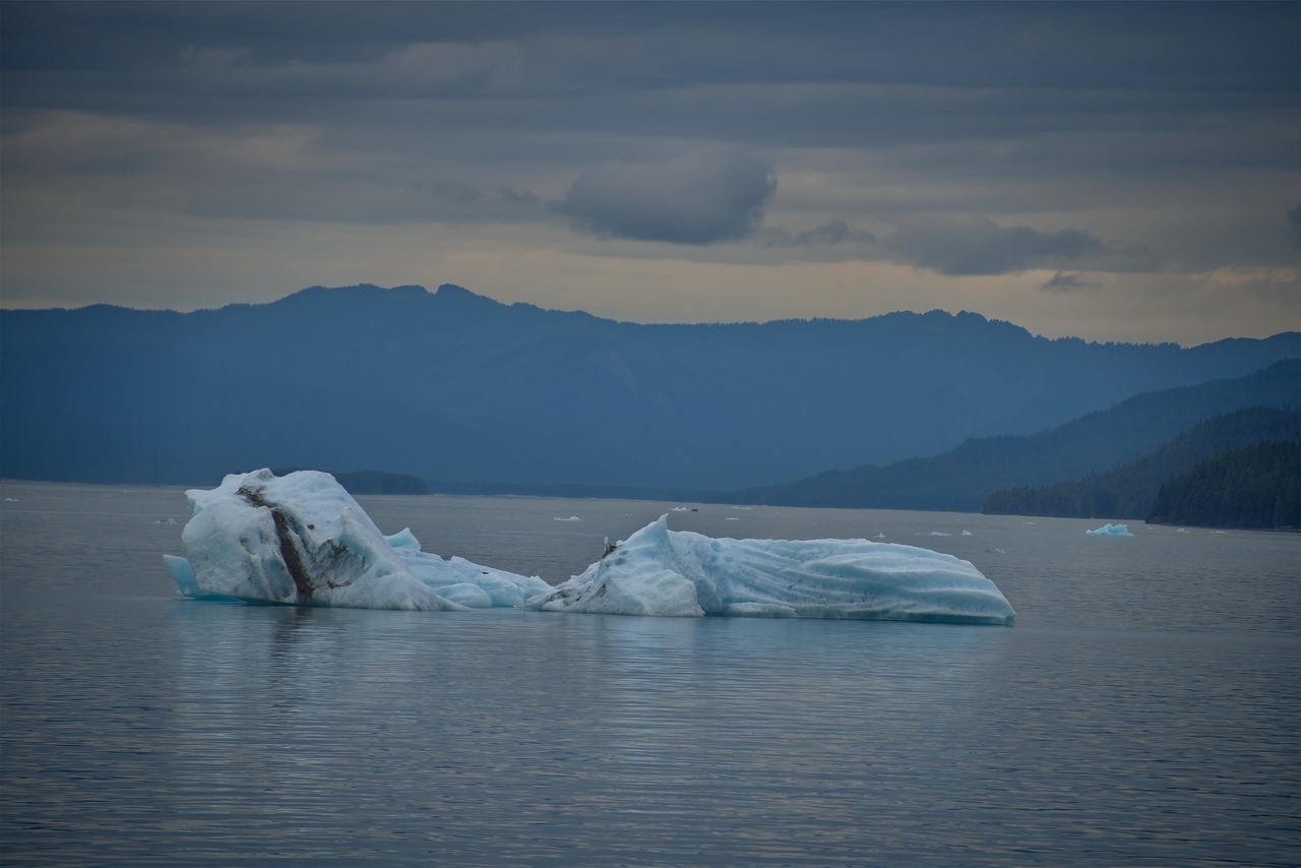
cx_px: 650
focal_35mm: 300
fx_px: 10843
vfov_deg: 4.6
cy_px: 434
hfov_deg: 6.9
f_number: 5.6
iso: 140
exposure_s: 1/640
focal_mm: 300
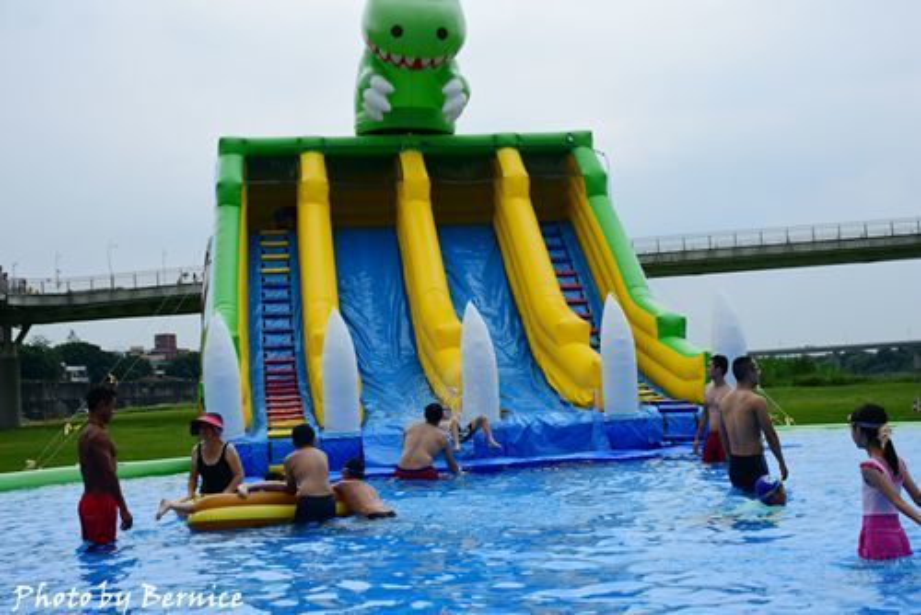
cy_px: 308
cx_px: 460
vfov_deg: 28.1
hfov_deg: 41.1
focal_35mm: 48
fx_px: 1229
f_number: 5.6
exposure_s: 1/250
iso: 100
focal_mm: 32
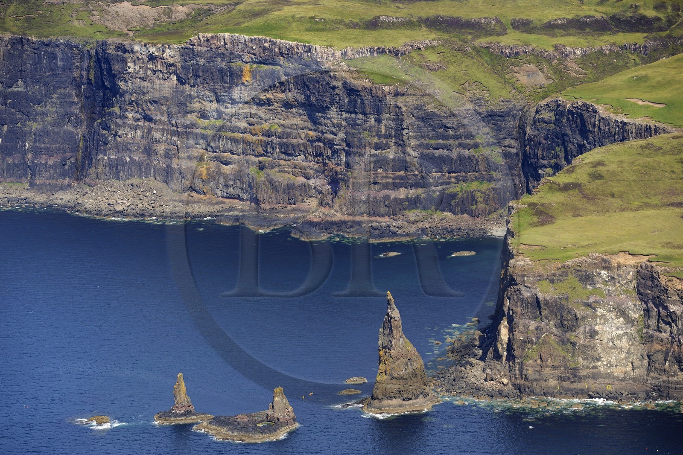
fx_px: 2940
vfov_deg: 8.9
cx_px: 342
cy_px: 228
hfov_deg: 13.3
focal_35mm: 155
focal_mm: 155
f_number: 5.6
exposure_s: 1/800
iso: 200
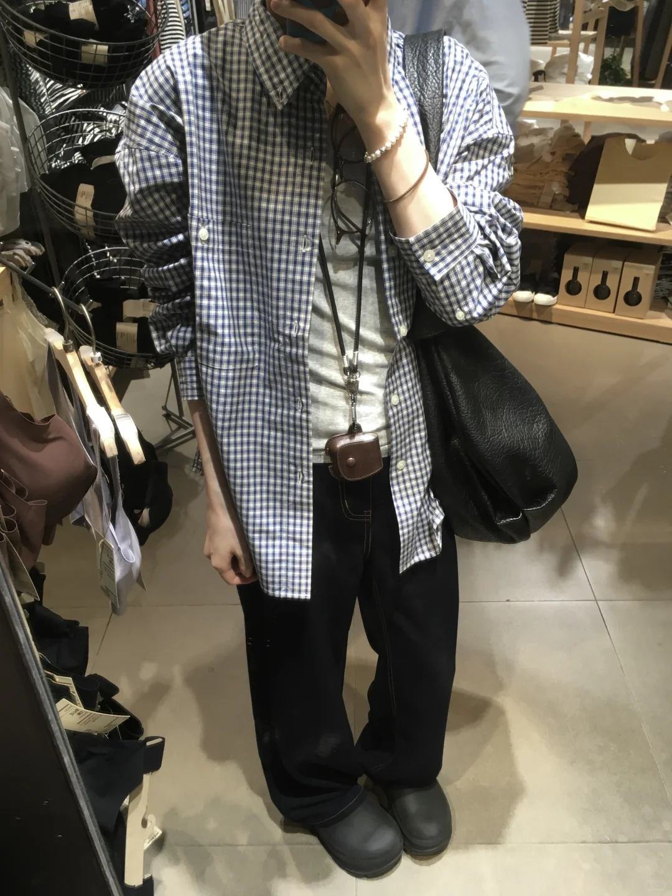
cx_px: 336
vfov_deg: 61.7
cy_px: 448
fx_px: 751
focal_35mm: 29
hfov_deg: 48.2
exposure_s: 1/33
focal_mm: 4.15
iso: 80
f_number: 2.2
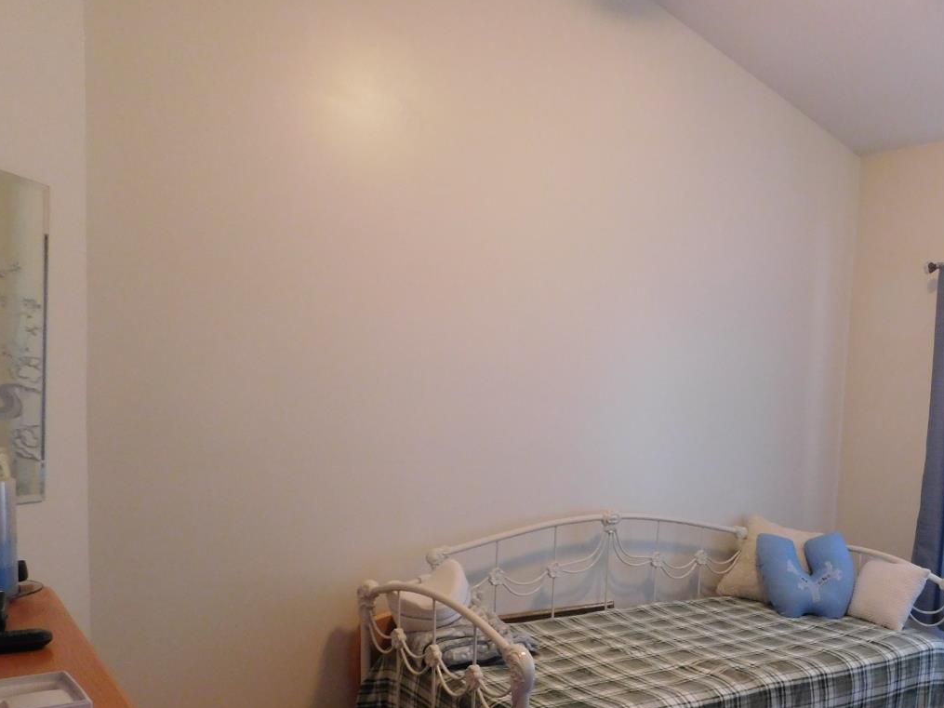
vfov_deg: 41.0
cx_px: 658
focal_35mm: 34
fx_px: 927
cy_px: 498
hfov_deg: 52.5
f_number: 3
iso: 400
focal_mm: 4
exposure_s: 1/20
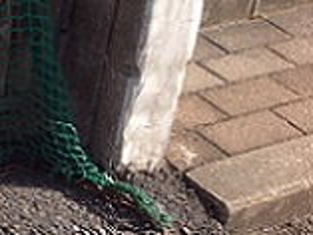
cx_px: -306
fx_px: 1258
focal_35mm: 139
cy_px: -29
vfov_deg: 10.5
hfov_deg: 12.5
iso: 50
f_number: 2.4
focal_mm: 4.28
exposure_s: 1/796
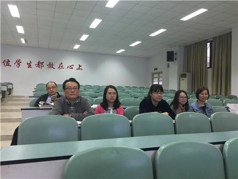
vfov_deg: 48.2
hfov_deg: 61.7
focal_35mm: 29
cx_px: 119
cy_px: 90
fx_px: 199
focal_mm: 4.15
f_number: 2.2
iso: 100
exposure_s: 1/17
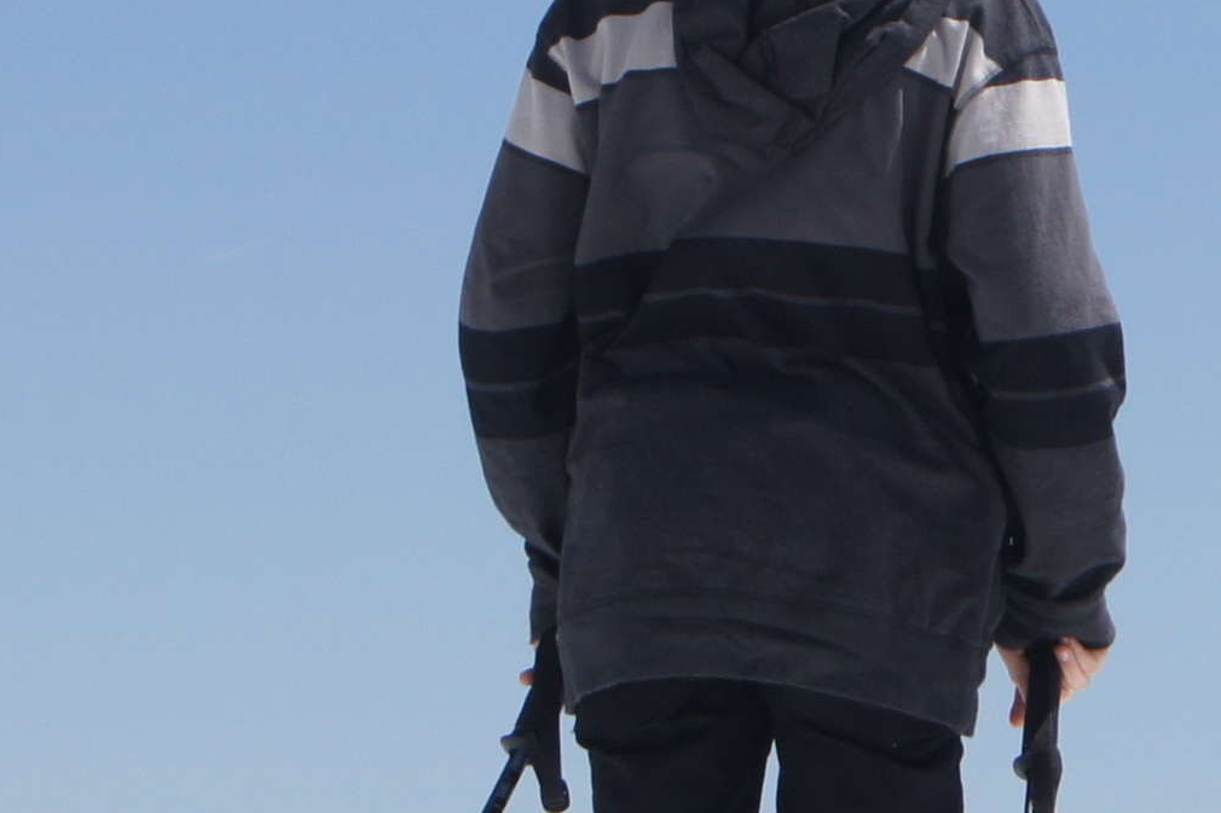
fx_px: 11838
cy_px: 507
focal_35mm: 349
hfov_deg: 5.9
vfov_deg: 3.9
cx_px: 1550
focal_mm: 55
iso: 200
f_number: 11
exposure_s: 1/640
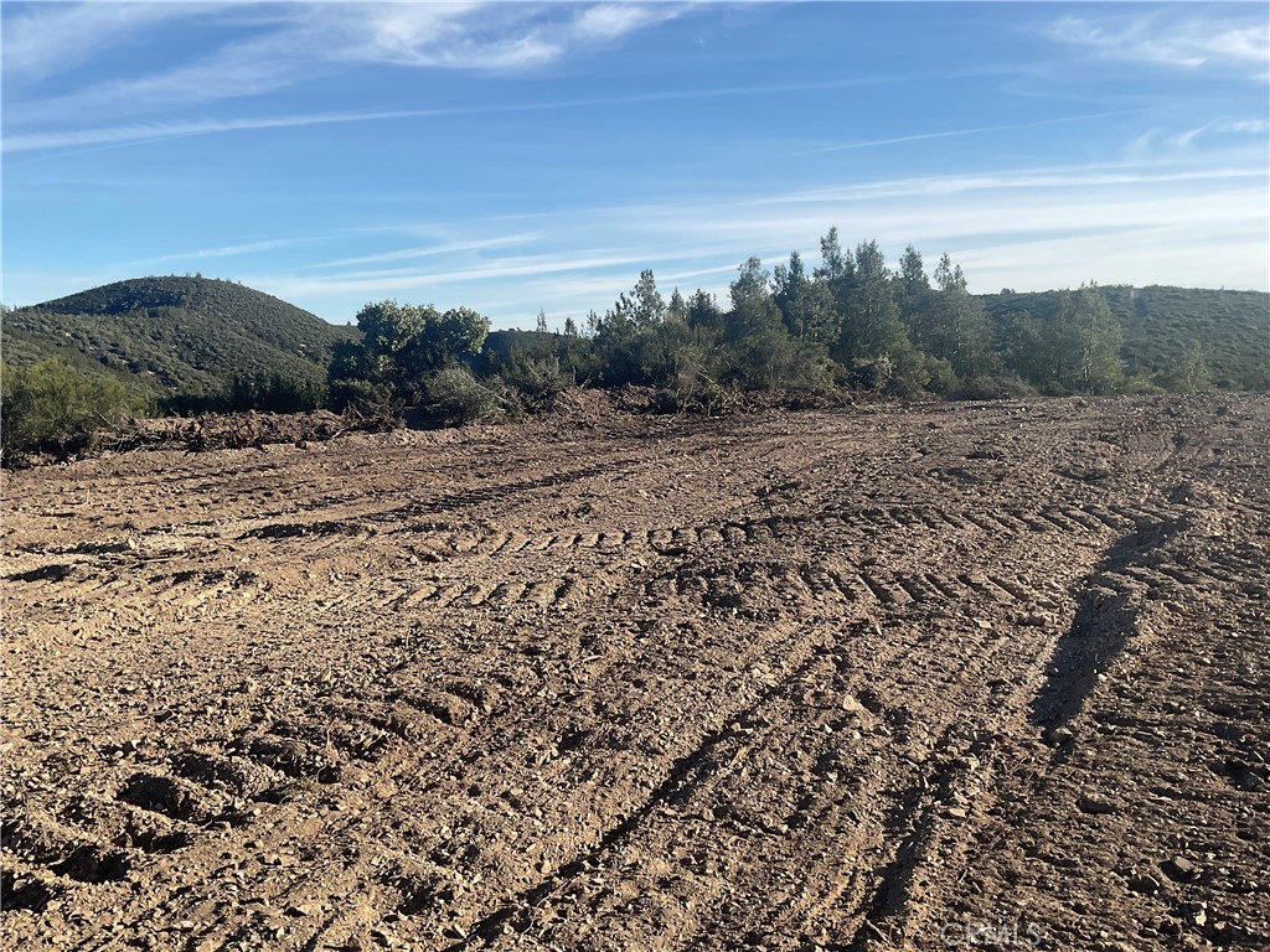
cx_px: 635
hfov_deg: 61.7
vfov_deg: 48.2
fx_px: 1064
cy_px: 476
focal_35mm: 29
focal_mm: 3
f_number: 1.8
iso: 16
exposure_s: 1/1626
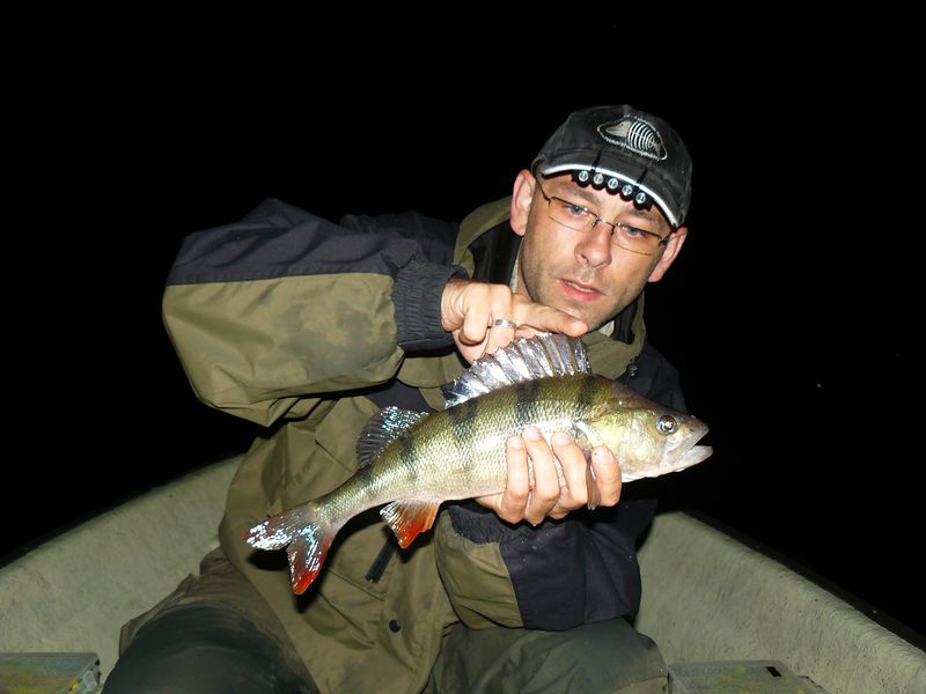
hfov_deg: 51.4
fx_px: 963
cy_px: 347
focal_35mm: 36
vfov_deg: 39.7
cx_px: 463
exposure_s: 1/30
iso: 100
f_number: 2.8
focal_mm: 6
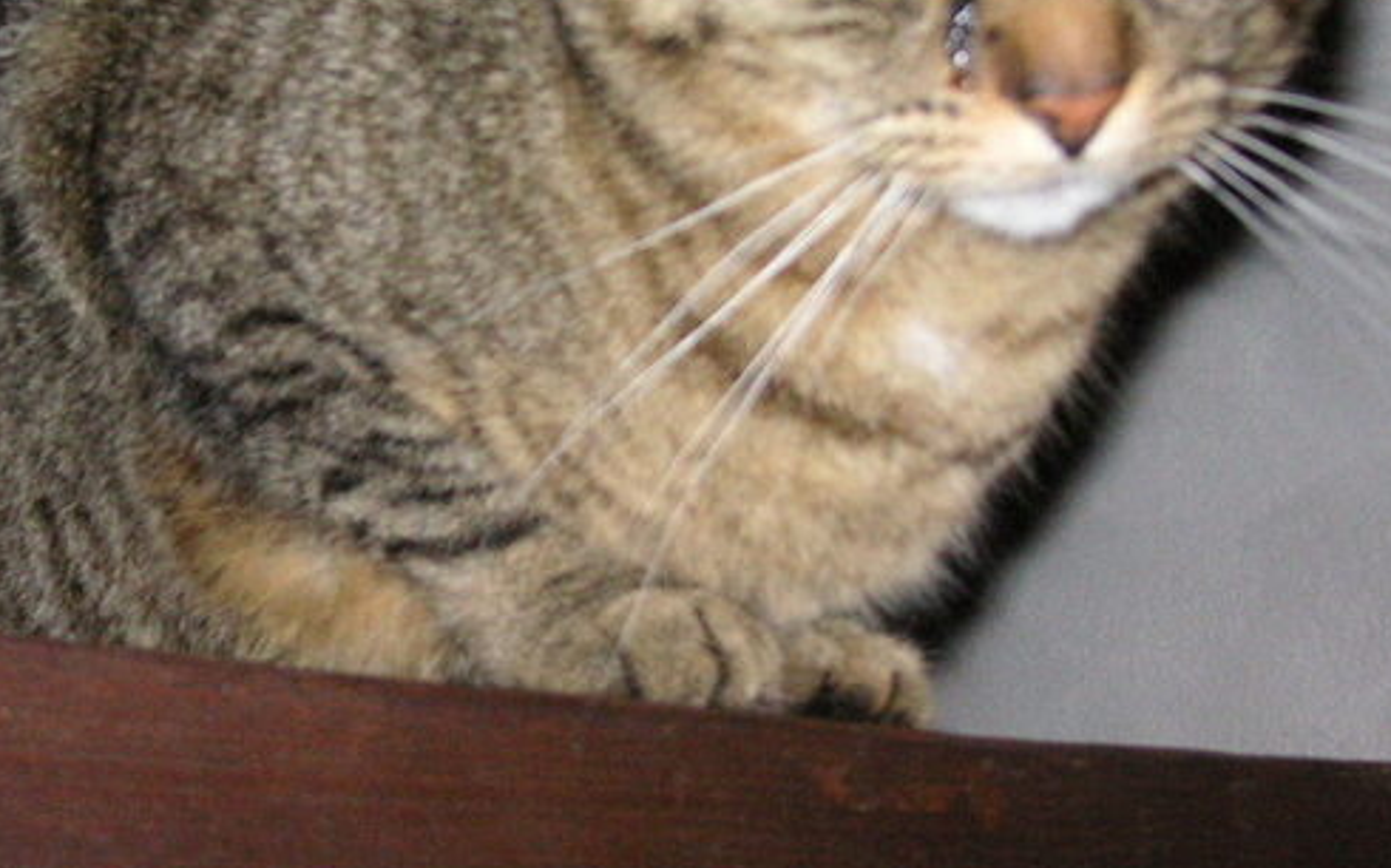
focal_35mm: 64
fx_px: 2426
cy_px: 309
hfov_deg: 31.7
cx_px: 426
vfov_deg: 20.3
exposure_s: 1/45
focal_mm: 6.1
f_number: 2.8
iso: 160
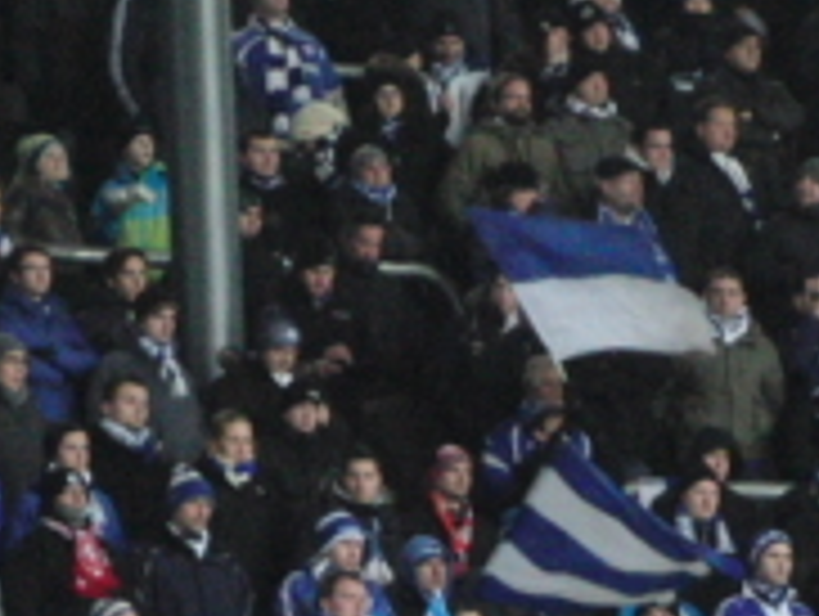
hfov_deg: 4.2
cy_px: 1021
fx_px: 11158
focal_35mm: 471
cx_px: 482
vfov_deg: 3.2
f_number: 4.3
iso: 800
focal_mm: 23.28
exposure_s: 1/160
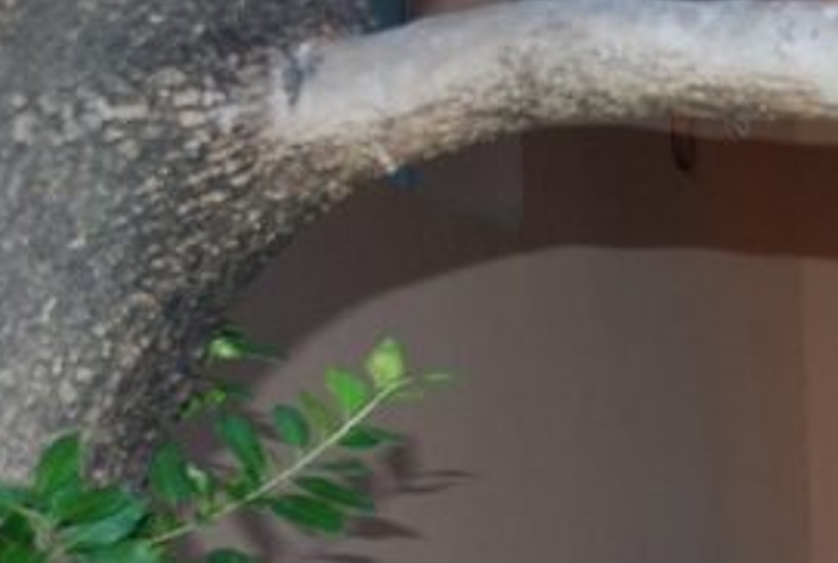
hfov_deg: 13.2
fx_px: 3351
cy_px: 925
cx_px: 1361
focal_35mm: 144
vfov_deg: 9.3
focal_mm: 29
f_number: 4
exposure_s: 1/60
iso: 200
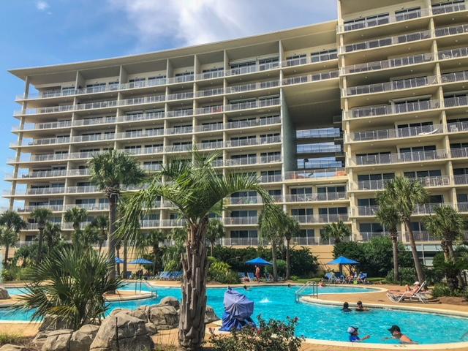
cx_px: 234
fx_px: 379
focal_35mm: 28
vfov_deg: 49.7
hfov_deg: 63.4
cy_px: 176
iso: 20
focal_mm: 3.99
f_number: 1.8
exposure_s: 1/2088
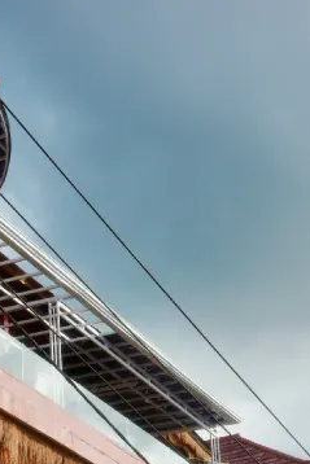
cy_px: 540
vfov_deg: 20.2
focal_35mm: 95
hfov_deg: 14.2
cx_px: 21
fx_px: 1226
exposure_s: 1/500
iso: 200
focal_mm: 26
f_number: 5.6
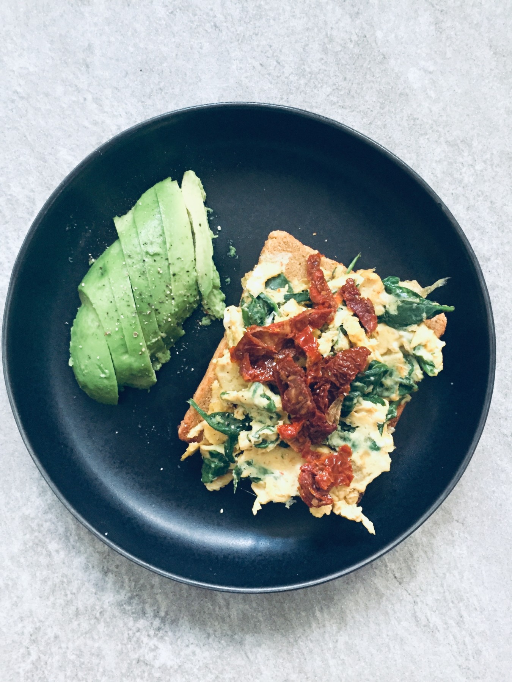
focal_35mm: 29
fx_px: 572
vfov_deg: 61.7
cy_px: 341
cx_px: 256
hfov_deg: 48.2
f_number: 2.2
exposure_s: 1/17
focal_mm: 4.15
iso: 250
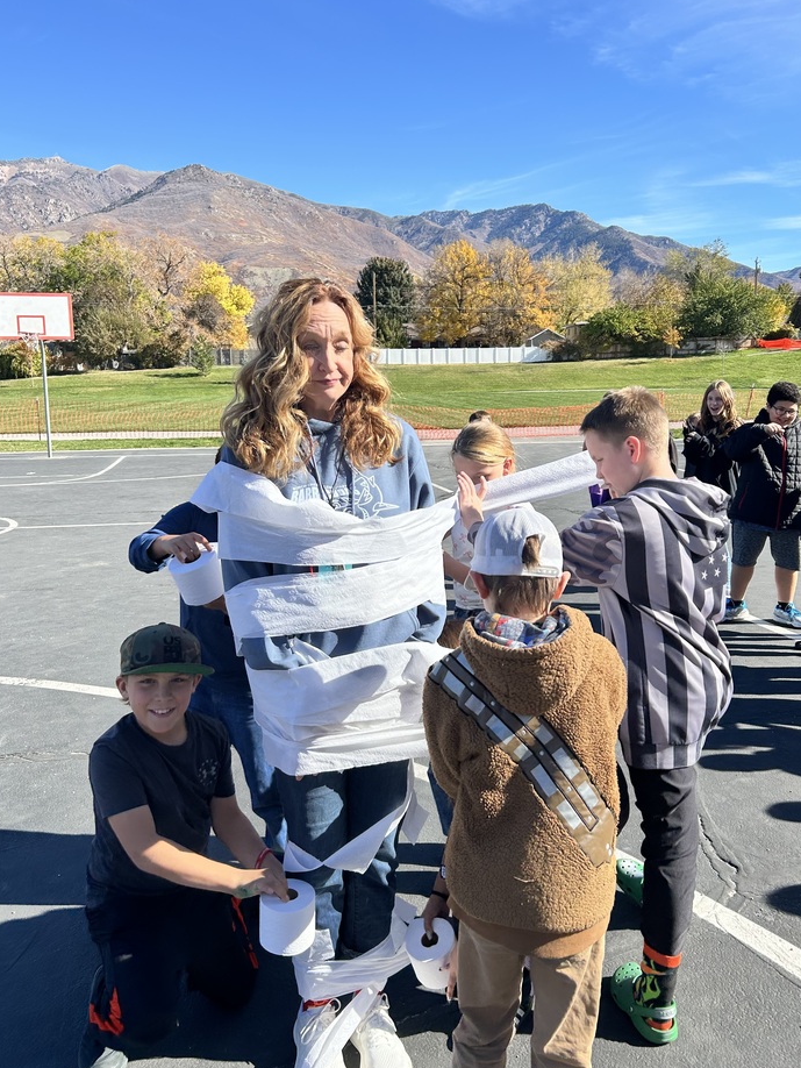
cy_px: 525
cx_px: 417
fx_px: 894
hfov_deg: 48.2
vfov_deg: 61.6
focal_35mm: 29
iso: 50
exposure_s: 1/2299
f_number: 1.5
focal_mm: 5.7
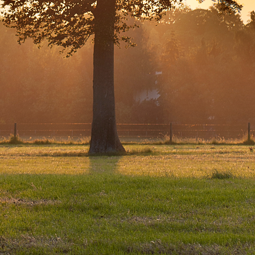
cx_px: 115
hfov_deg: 4.5
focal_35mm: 387
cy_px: -246
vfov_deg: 4.5
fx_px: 3225
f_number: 5.6
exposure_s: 1/2000
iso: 200
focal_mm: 100
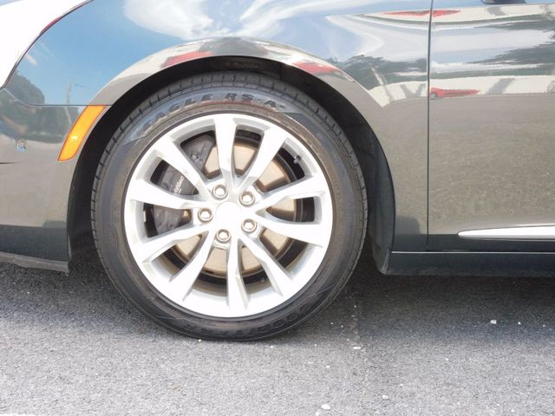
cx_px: 278
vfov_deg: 18.4
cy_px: 208
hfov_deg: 24.4
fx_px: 1283
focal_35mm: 80
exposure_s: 1/60
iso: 140
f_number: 4.5
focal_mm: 14.3
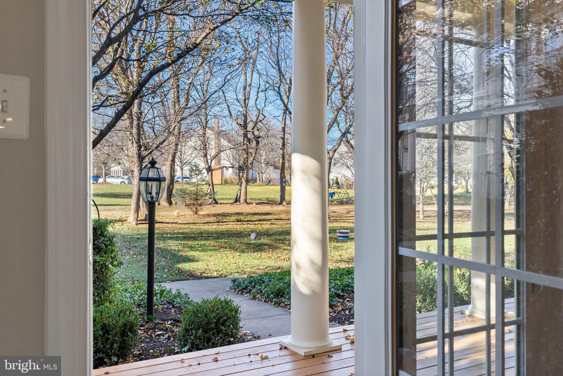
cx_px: 282
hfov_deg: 55.8
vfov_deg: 38.9
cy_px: 188
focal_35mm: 34
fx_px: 532
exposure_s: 1/50
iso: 640
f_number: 10
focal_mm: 34
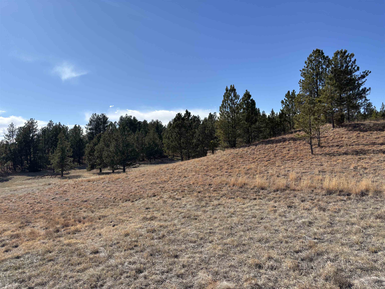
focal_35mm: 26
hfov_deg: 67.3
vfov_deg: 53.1
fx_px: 289
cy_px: 144
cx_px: 192
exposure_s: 1/3937
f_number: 1.6
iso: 50
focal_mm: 5.96
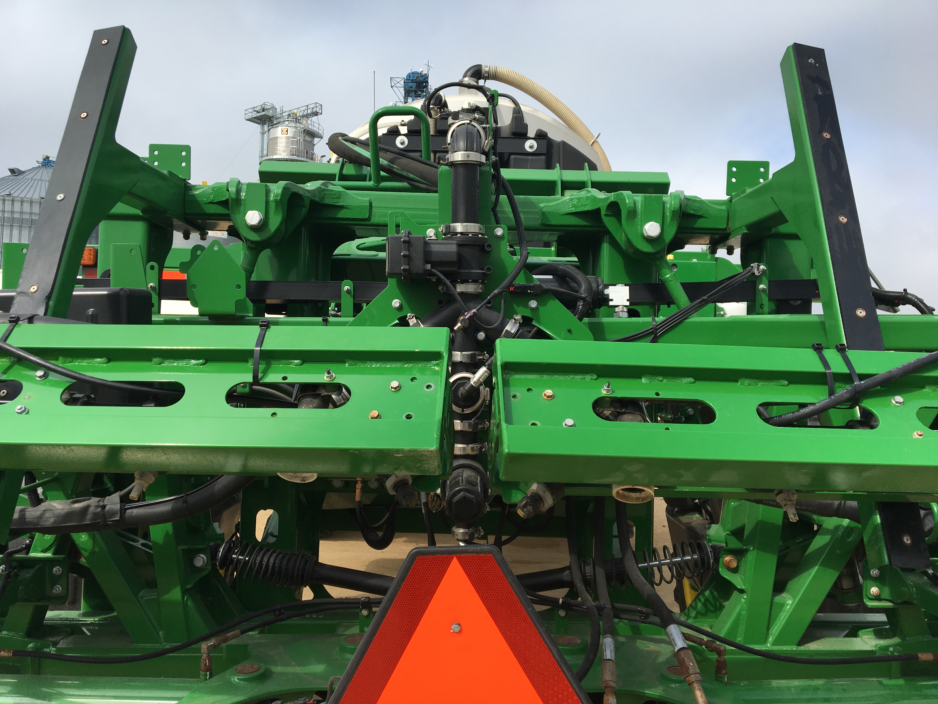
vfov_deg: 48.2
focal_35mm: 29
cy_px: 352
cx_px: 469
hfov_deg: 61.7
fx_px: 786
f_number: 2.2
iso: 25
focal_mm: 4.15
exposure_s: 1/1479
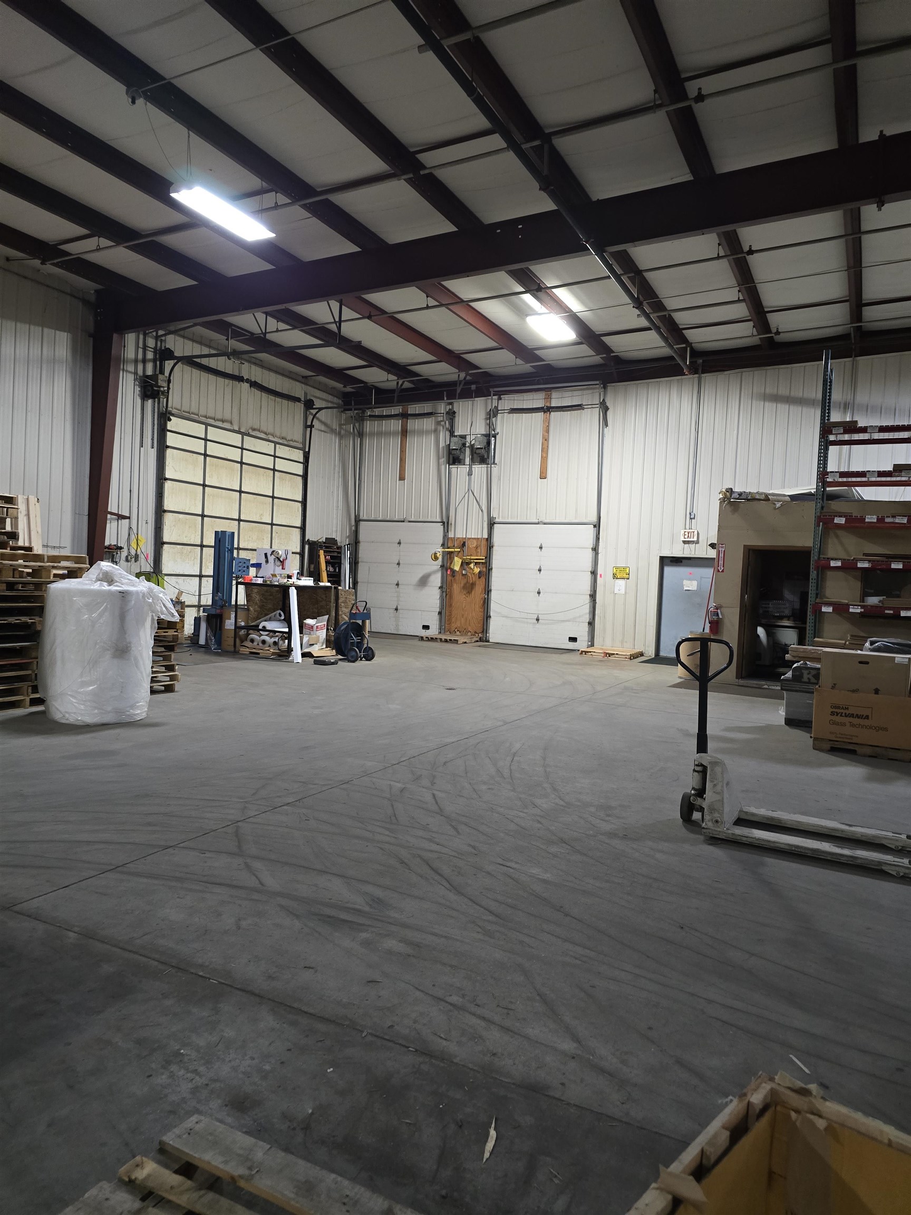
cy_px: 608
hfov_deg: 58.9
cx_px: 456
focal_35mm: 23
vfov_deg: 73.9
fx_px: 807
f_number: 1.7
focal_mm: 6.3
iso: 800
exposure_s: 1/60
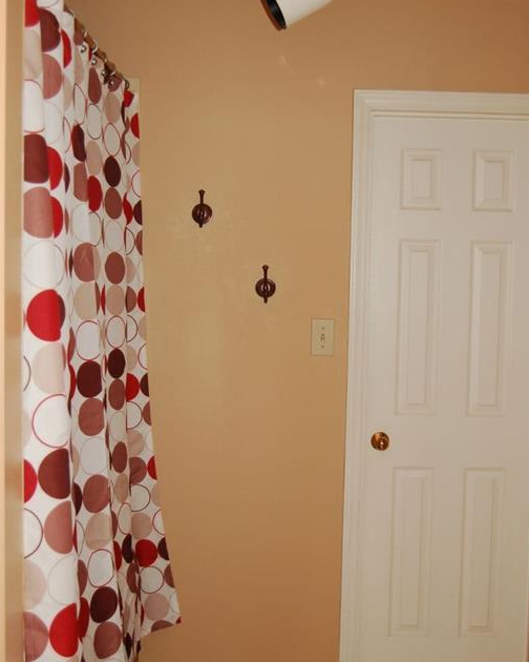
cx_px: 265
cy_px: 316
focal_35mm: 48
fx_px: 939
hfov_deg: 31.5
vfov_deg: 38.8
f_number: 4.2
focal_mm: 28
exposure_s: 1/60
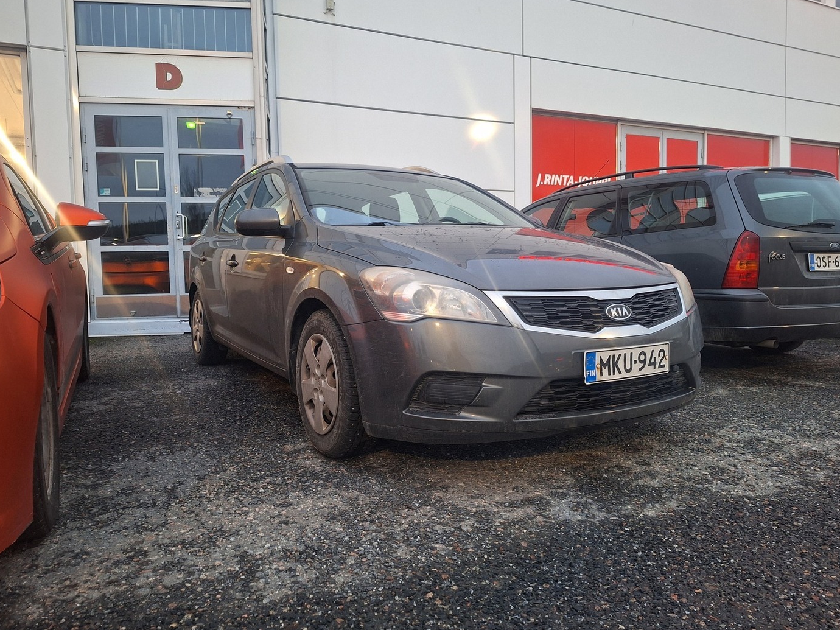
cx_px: 413
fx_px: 582
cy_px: 311
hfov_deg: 71.6
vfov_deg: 56.8
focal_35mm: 24
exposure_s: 1/33
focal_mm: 5.54
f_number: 1.8
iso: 250
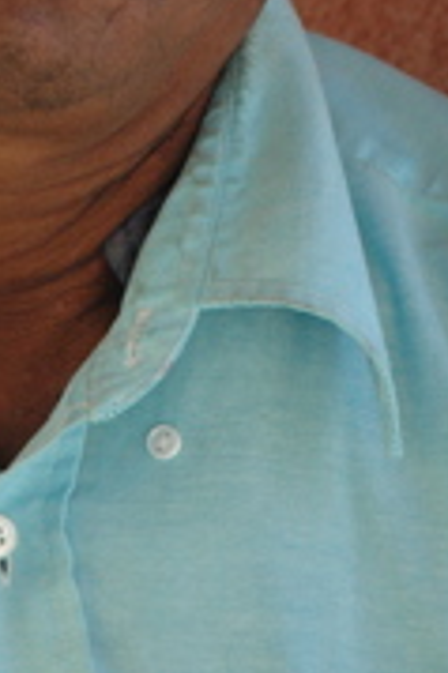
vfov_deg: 7.3
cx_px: -17
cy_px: -143
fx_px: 5274
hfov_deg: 4.9
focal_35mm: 282
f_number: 4.5
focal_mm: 70
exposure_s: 1/800
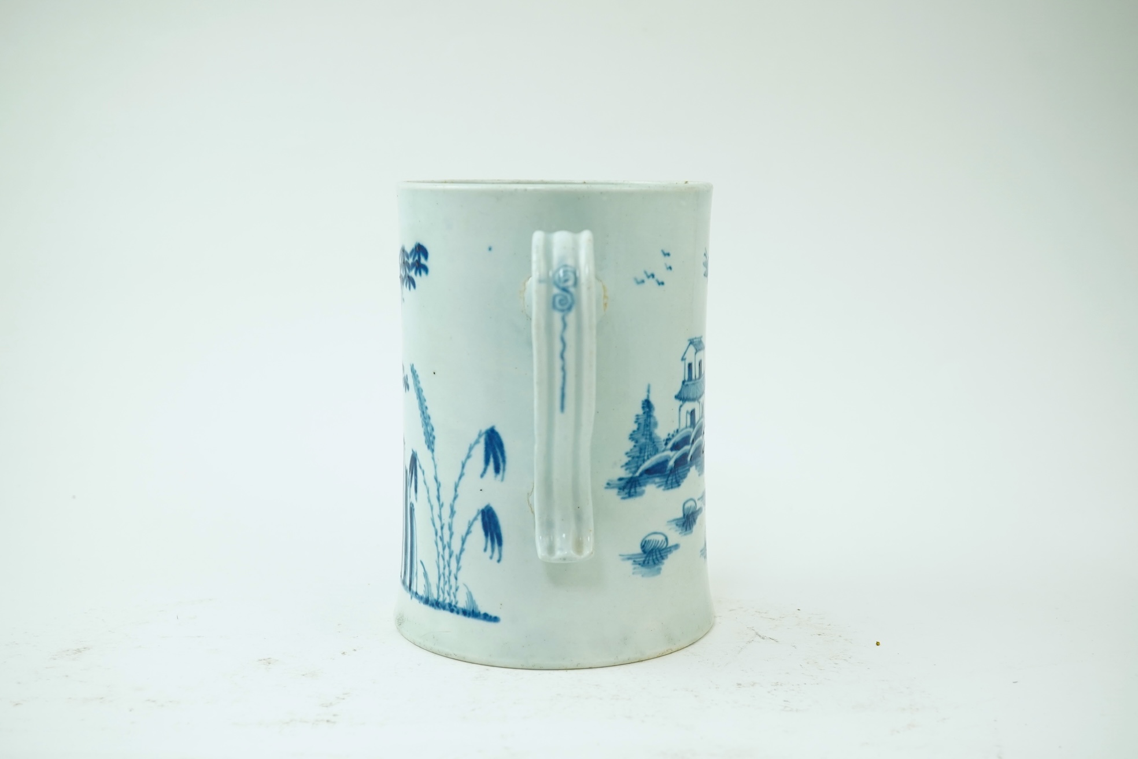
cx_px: 569
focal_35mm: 45
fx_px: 1422
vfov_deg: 29.9
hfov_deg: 43.6
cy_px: 380
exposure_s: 1/60
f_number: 9
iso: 640
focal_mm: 30
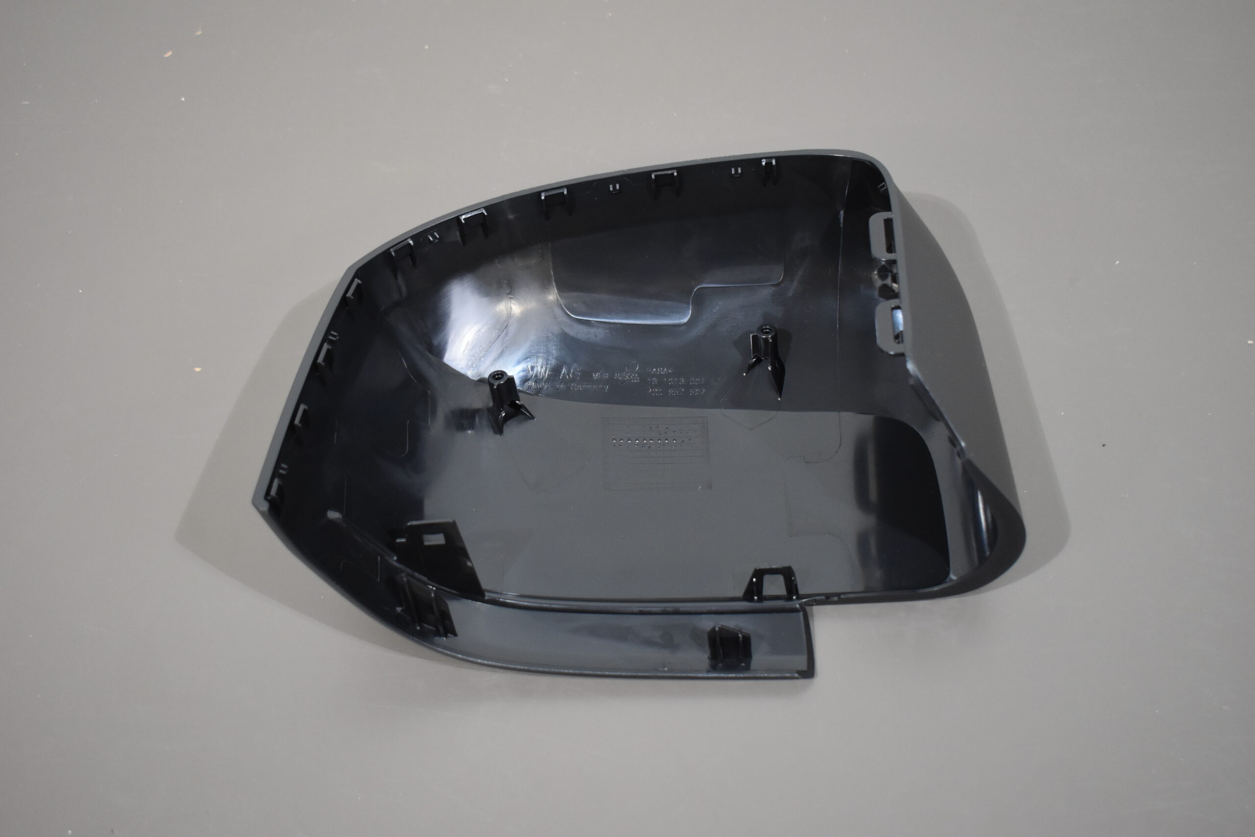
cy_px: 418
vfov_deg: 28.9
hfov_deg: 42.3
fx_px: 1621
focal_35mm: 46
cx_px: 628
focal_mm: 31
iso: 1400
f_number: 4.2
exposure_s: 1/125
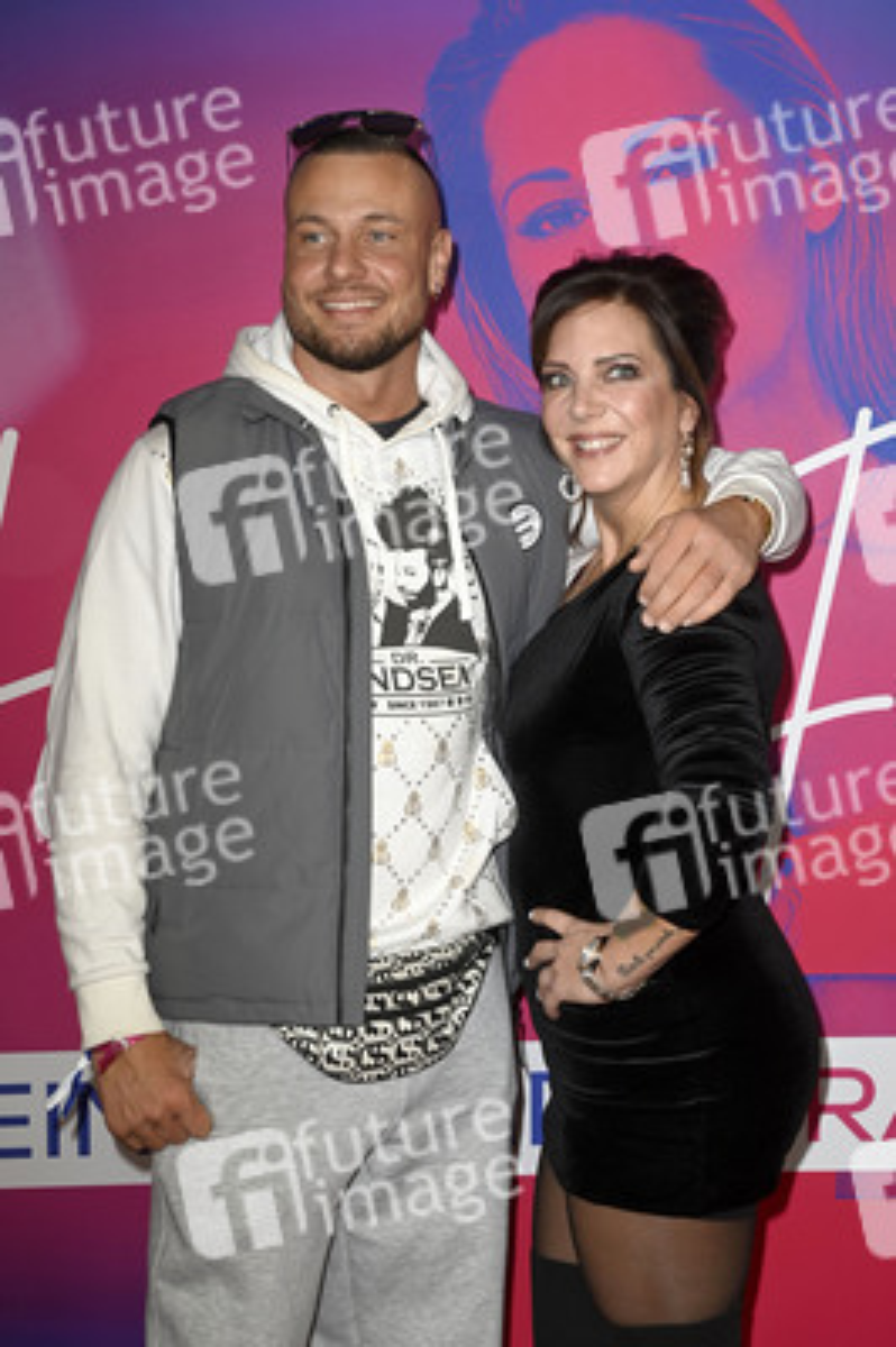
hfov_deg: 24.2
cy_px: 674
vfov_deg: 35.7
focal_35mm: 56
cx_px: 448
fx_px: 2094
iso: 500
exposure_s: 1/250
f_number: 5.6
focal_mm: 56
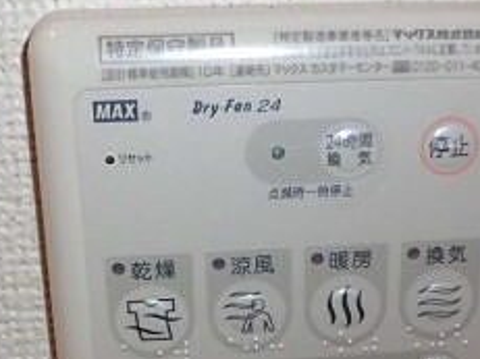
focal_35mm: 72
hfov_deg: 27.0
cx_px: 268
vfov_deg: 20.1
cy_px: 307
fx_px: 998
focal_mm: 4.7
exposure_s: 1/60
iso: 64
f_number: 2.8
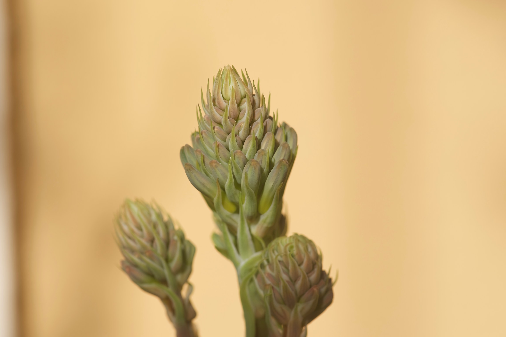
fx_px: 1462
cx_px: 250
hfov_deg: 19.6
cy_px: 167
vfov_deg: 13.2
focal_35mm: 104
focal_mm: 100
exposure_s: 1/60
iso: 100
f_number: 7.1
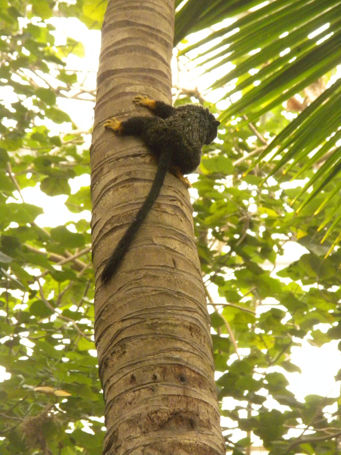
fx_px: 3415
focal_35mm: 260
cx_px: 170
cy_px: 228
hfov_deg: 5.7
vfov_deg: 7.6
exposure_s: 1/160
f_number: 5.3
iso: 674
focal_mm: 46.2
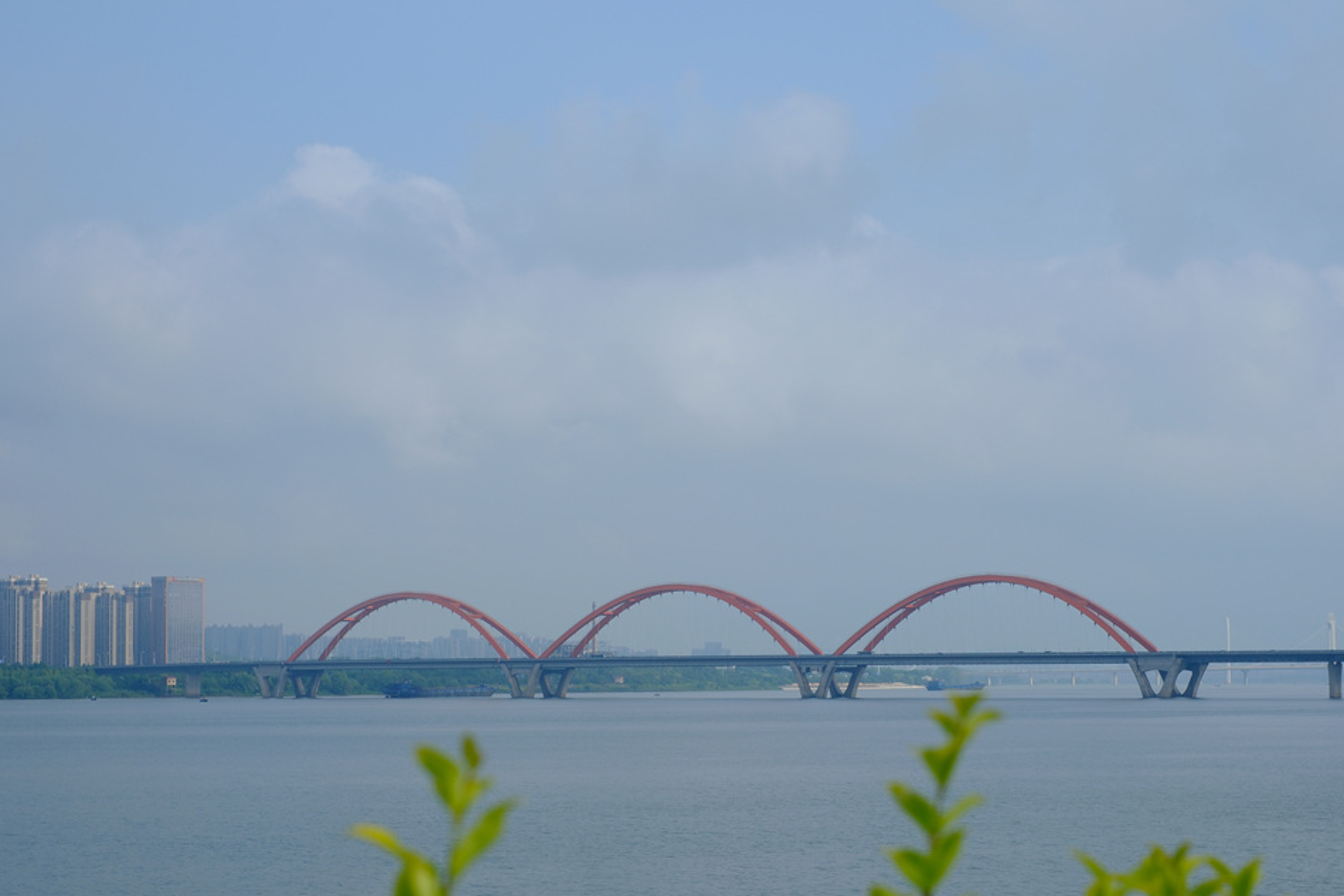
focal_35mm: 67
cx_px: 752
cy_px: 553
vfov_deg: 20.3
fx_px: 2502
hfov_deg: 30.0
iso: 125
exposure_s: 1/750
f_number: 5.6
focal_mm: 35
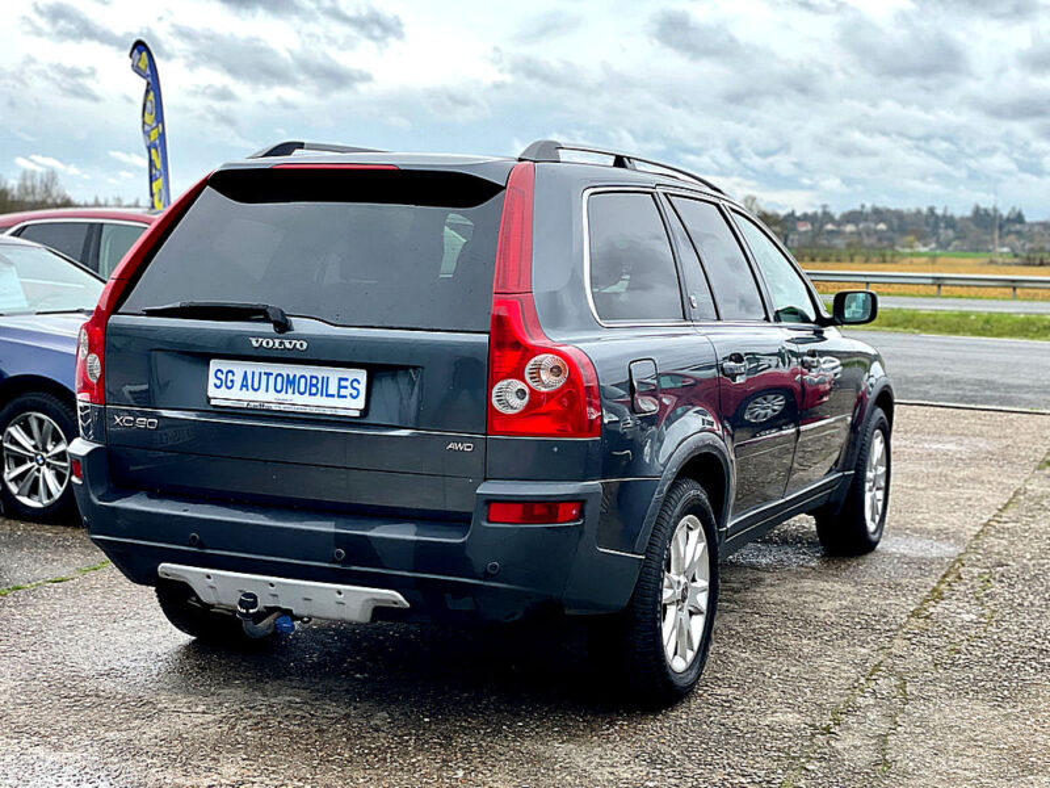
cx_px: 525
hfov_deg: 36.8
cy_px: 394
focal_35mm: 52
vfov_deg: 28.0
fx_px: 1577
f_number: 2
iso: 32
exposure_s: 1/856
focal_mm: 6
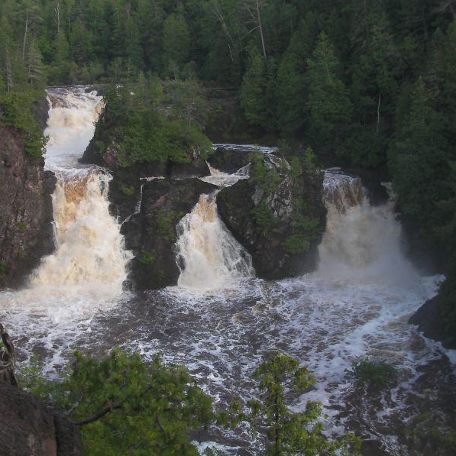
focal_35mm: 45
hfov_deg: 37.5
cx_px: 206
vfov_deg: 37.6
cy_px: 228
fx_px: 671
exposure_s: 1/123
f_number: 3.5
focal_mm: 6.3
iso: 50
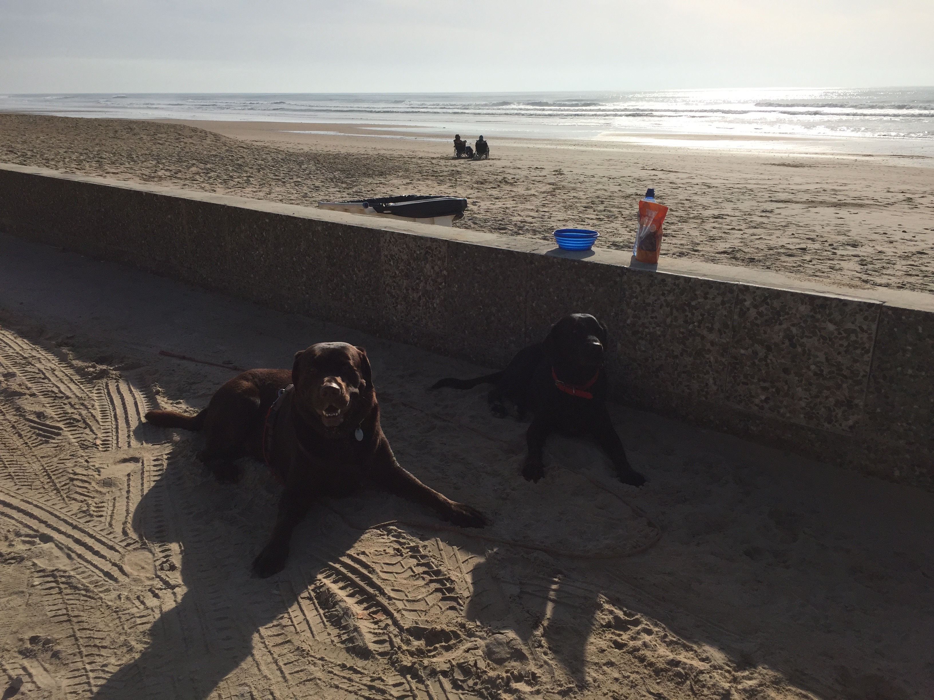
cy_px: 350
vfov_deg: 48.2
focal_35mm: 29
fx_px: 782
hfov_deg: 61.7
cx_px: 467
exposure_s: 1/6623
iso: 32
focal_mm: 4.15
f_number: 2.2
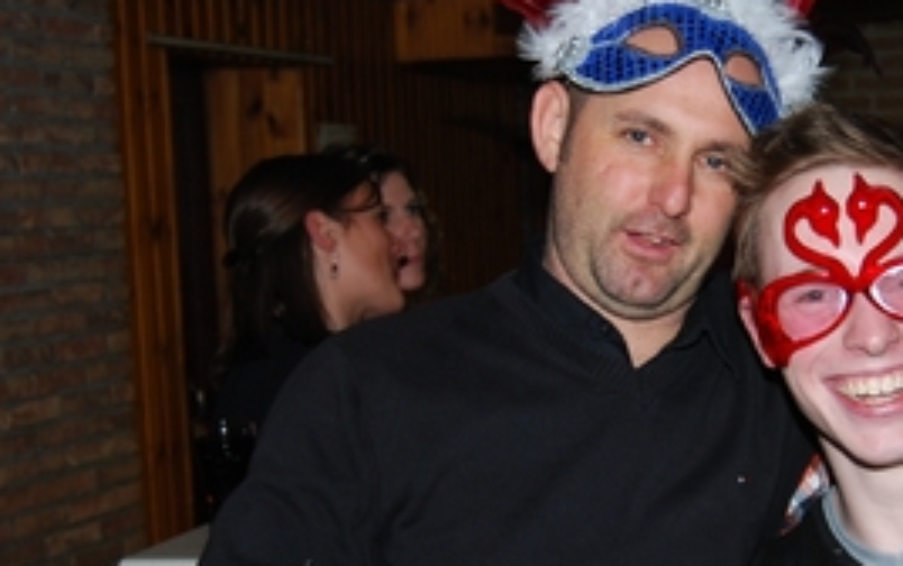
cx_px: 691
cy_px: 376
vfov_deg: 14.7
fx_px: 2192
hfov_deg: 23.0
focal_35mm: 89
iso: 200
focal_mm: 26
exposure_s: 1/60
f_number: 4
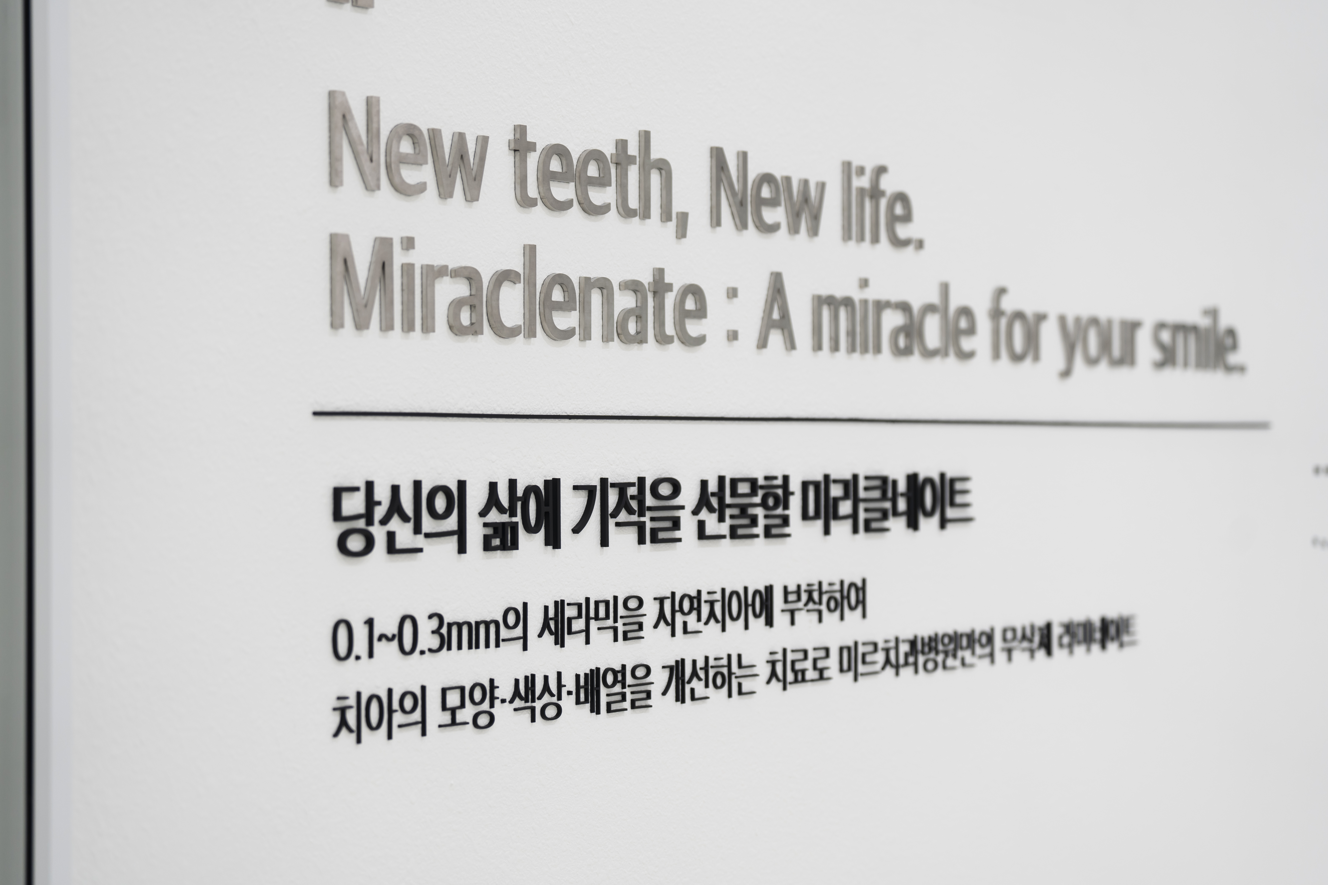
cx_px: 664
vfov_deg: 17.7
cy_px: 442
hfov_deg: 26.3
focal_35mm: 77
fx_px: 2840
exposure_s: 1/160
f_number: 3.2
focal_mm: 77
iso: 400
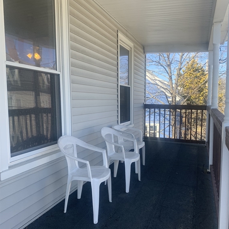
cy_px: 126
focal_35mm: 31
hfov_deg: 52.5
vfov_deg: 52.4
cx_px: 115
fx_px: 232
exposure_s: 1/459
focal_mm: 4.25
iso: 25
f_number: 1.8
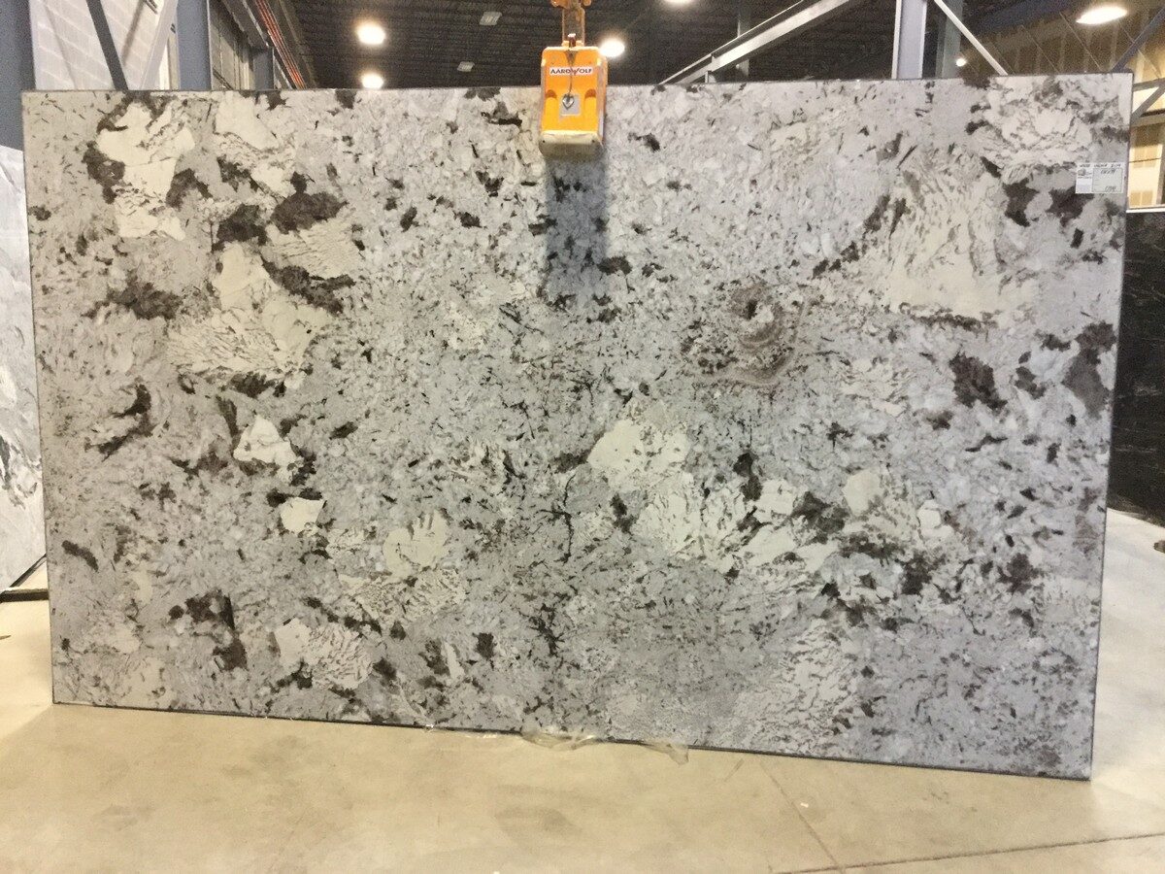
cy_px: 437
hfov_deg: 58.4
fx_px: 1043
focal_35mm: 31
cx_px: 582
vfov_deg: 45.4
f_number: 2.4
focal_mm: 3.3
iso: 200
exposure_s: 1/30
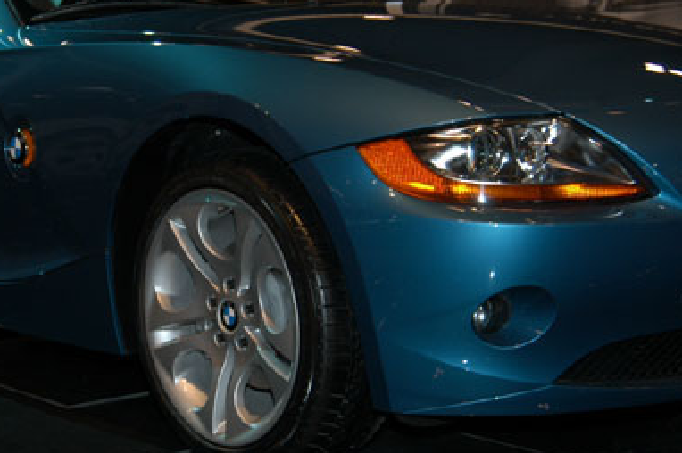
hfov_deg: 23.9
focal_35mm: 85
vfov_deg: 16.0
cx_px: 251
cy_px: 191
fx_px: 1609
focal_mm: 32
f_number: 5
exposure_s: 1/60
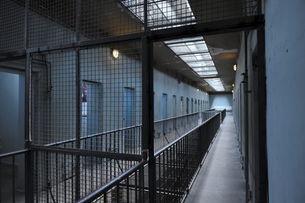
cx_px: 152
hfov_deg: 73.7
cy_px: 102
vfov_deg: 53.1
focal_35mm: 24
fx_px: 203
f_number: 5.6
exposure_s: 1/30
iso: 800
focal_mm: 24
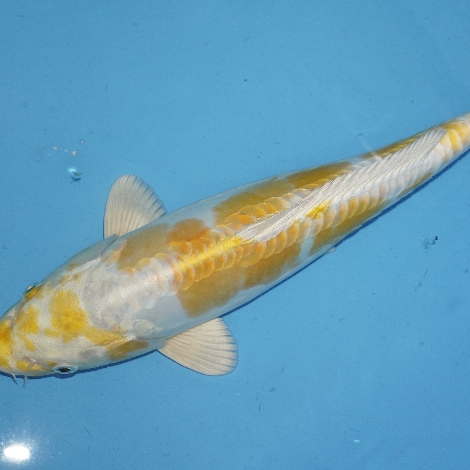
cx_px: 272
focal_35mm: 79
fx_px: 1208
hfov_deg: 22.0
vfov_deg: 22.0
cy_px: 235
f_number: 5
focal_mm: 41
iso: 800
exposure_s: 1/160
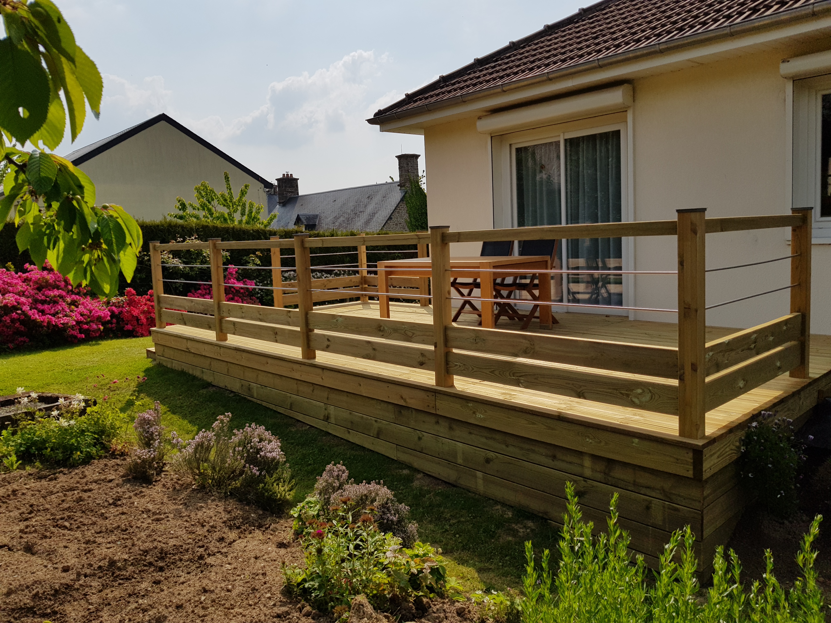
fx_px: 624
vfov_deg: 53.1
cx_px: 416
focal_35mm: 26
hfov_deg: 67.3
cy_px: 312
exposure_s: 1/6832
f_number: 1.7
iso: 40
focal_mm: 4.2
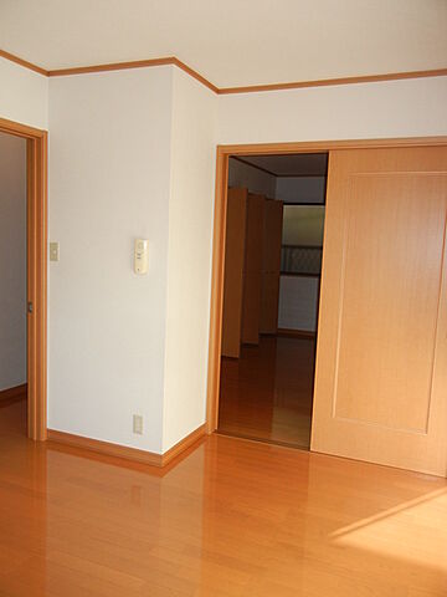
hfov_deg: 46.8
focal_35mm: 30
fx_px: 517
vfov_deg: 60.0
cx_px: 224
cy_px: 298
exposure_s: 1/177
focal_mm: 5.4
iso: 160
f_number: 3.5
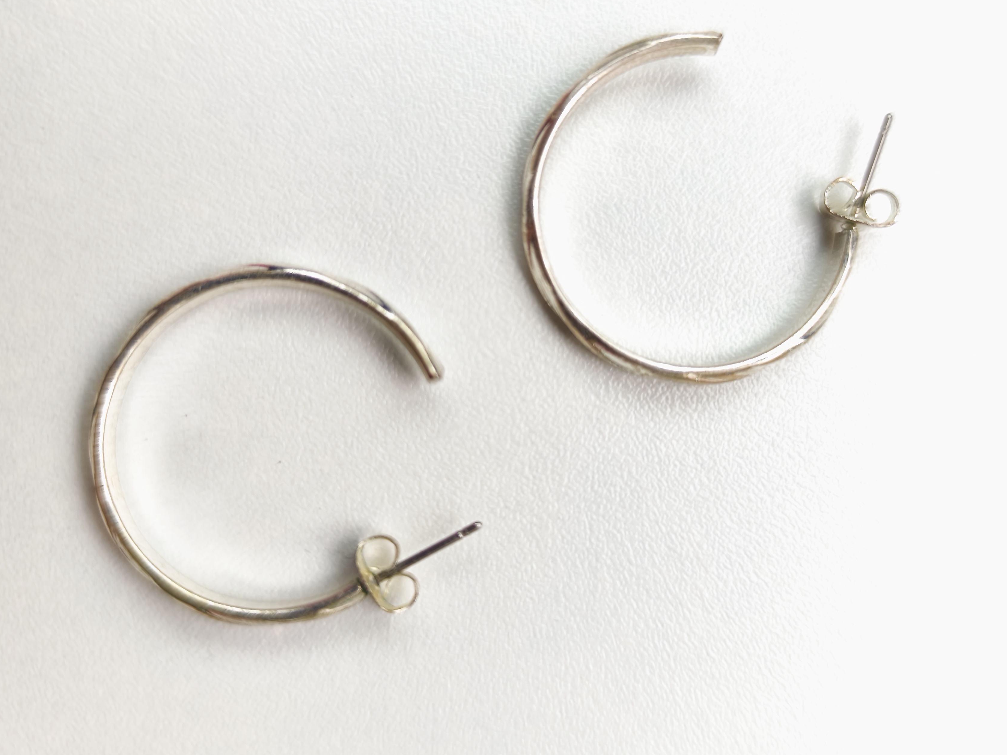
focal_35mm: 28
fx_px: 815
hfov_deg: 63.4
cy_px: 340
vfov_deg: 49.7
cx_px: 509
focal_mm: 6.14
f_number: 1.65
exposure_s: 1/25
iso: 50
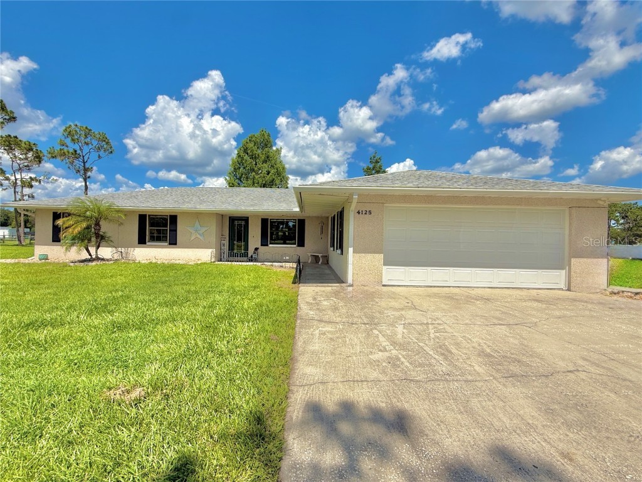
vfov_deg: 85.7
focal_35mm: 14
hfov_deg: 102.1
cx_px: 321
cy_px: 241
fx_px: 260
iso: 20
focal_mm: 2.22
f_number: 2.2
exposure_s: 1/1368
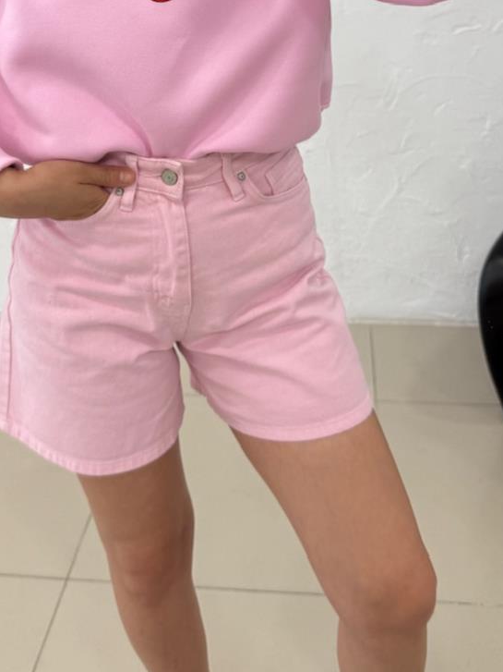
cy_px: 127
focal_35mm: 44
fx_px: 853
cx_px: 210
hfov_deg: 32.8
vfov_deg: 41.0
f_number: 1.78
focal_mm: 6.76
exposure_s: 1/100
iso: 64
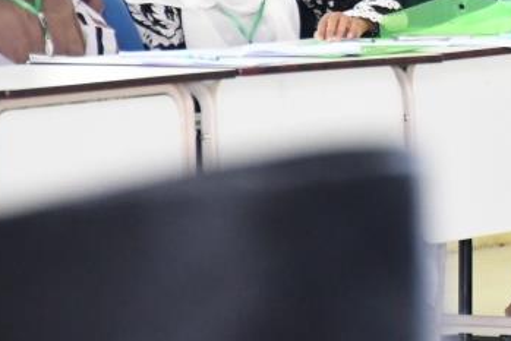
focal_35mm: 440
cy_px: -140
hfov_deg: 4.7
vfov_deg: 3.1
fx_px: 6248
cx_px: 669
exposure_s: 1/250
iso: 6400
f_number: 5.6
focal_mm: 100
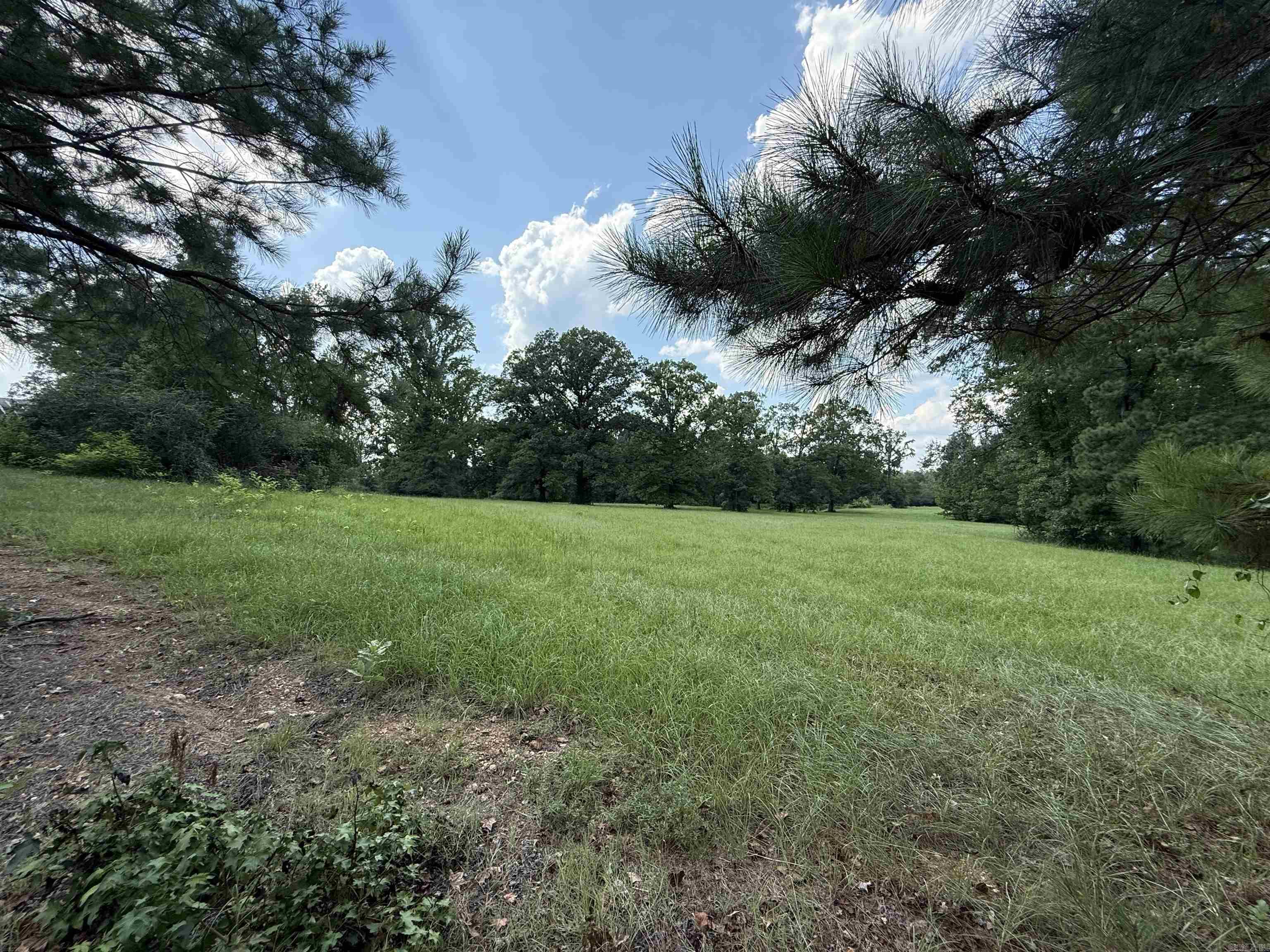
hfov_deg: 102.1
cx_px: 635
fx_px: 514
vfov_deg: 85.7
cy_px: 476
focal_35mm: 14
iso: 64
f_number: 2.2
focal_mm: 2.22
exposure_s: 1/914
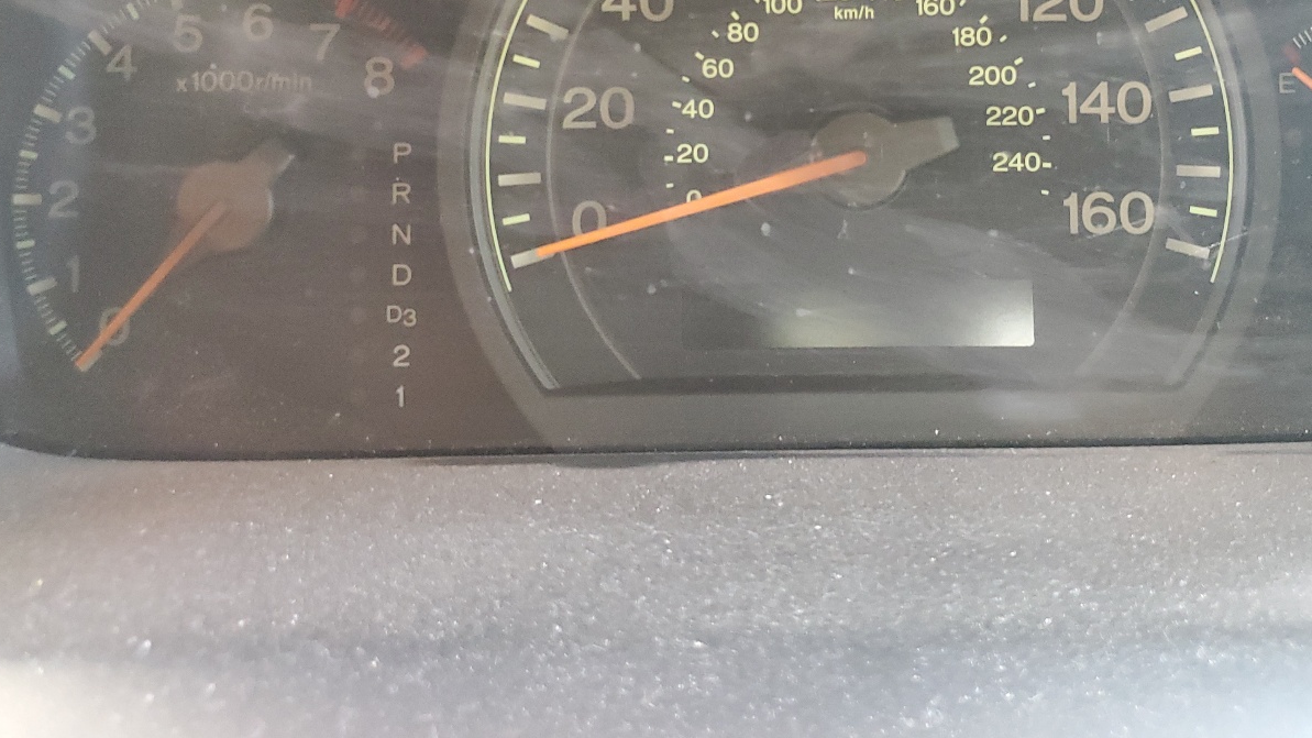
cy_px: 114
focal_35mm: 38
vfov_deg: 30.2
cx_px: 828
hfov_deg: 52.2
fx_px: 1322
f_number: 1.5
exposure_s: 1/60.2
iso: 382
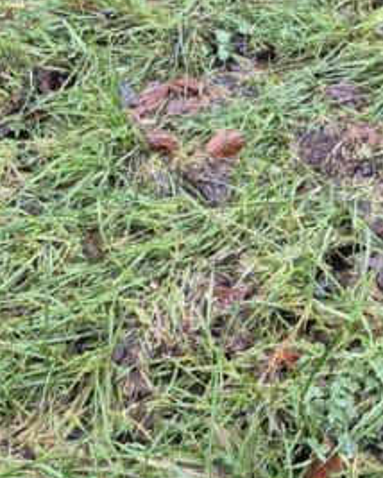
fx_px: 1217
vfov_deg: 18.4
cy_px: -329
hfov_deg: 17.9
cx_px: 168
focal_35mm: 86
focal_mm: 5.4
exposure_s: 1/100
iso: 320
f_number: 1.8
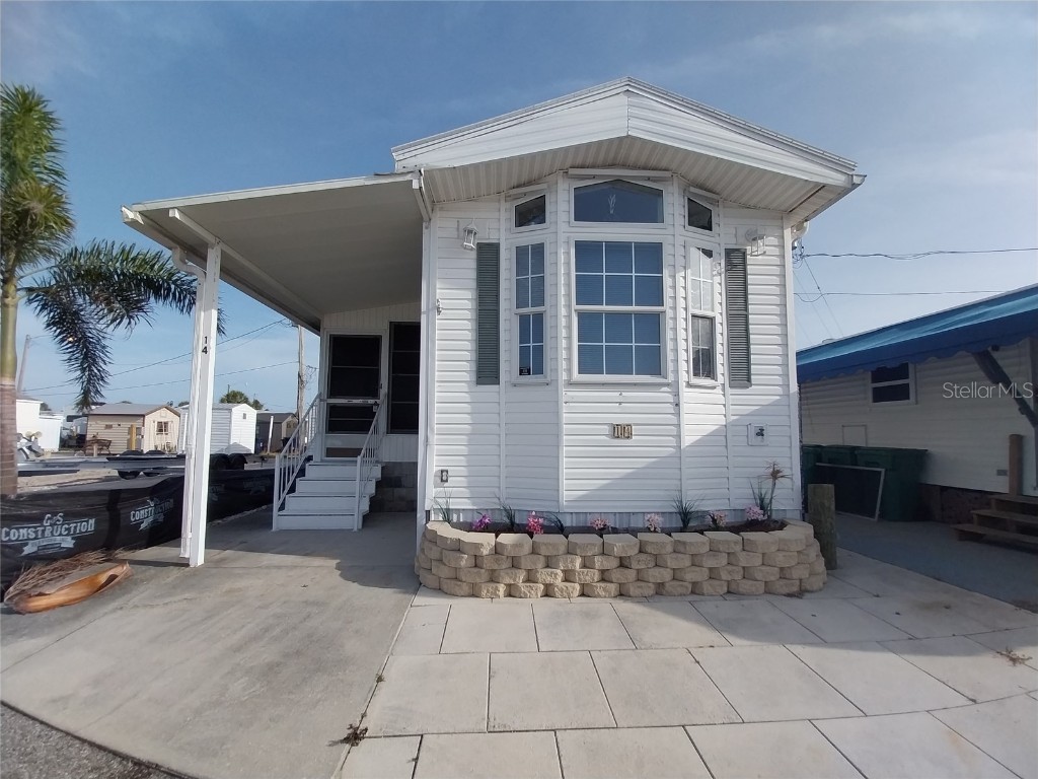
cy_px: 390
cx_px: 519
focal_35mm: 13
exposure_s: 1/2159
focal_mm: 1.13
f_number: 2.2
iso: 66
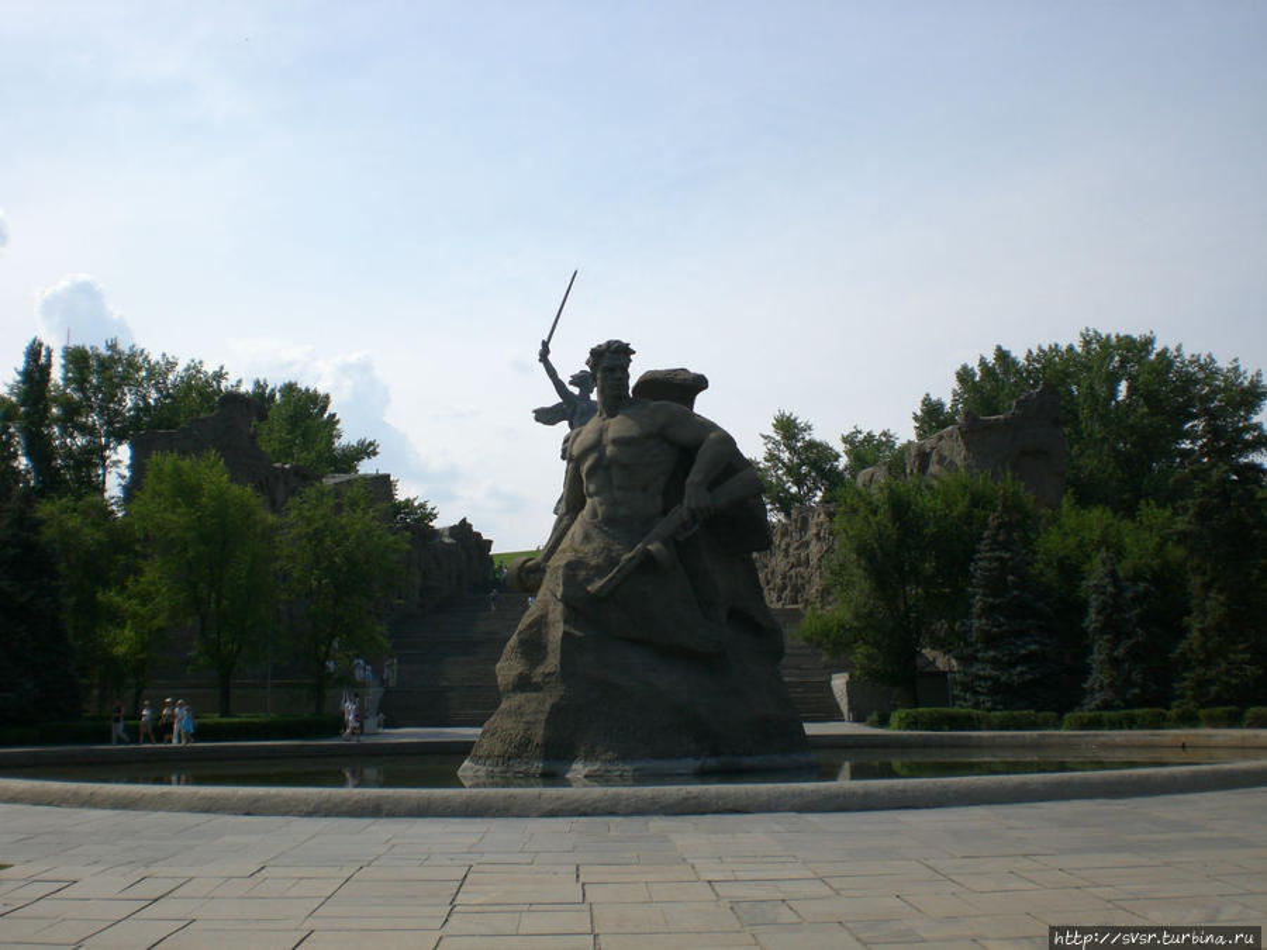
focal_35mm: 38
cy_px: 475
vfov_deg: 37.7
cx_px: 634
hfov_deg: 49.0
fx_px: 1391
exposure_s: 1/800
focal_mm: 6.3
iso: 50
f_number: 4.4
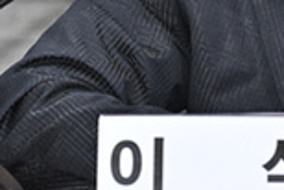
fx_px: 8536
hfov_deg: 1.9
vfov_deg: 1.3
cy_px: -145
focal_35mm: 1081
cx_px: 402
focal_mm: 260
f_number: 5.6
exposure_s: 1/250
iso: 3200
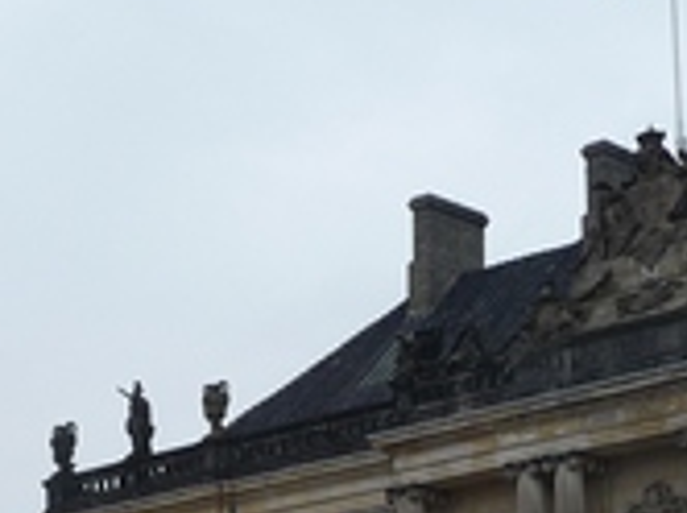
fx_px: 2140
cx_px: 124
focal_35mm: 108
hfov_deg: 18.1
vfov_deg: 13.2
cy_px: 678
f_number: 3.3
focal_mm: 4.7
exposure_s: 1/1000
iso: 100
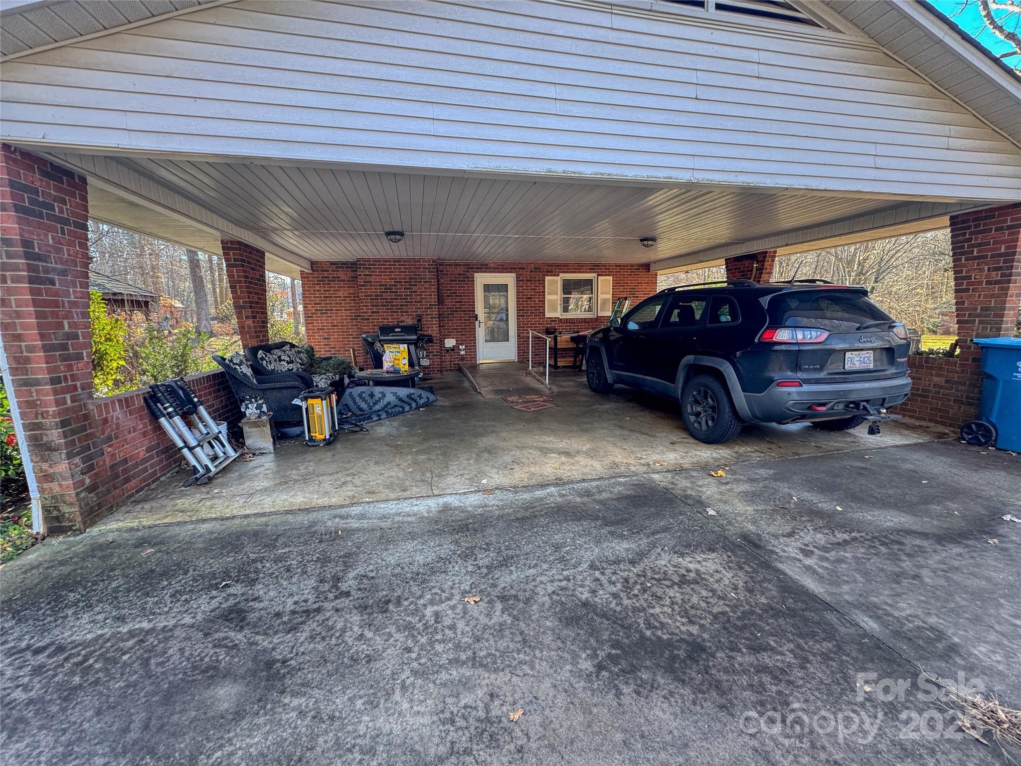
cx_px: 510
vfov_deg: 85.7
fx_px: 413
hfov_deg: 102.1
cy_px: 383
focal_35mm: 14
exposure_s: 1/99
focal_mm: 2.22
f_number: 2.2
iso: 80
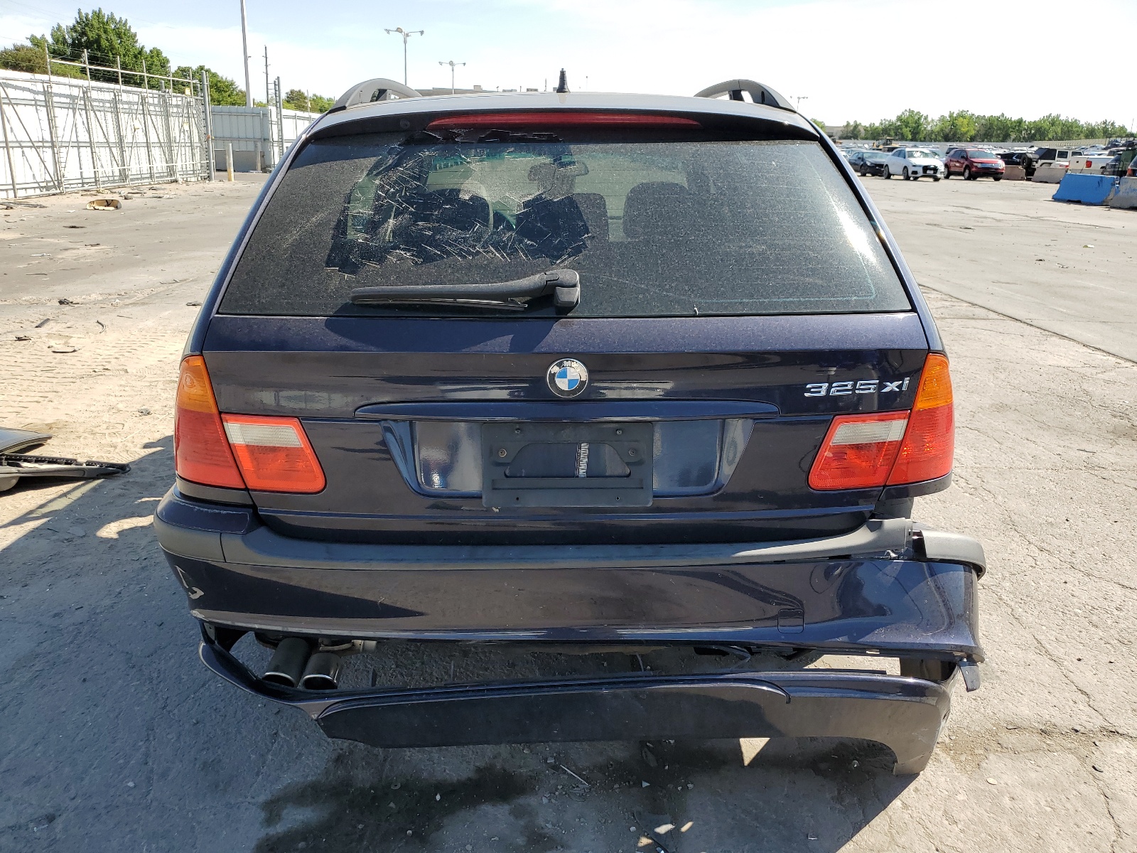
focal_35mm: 26
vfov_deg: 53.1
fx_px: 854
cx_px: 568
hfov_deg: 67.3
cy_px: 426
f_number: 1.5
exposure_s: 1/1667
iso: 50
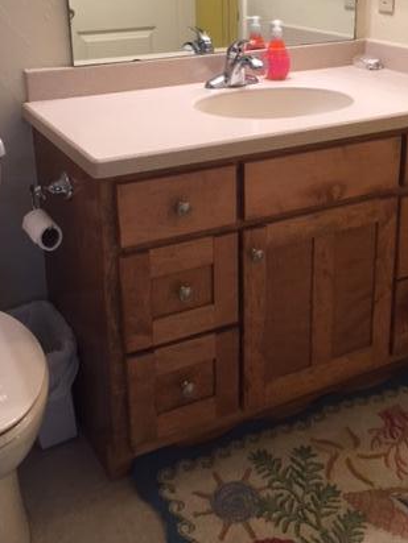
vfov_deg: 41.3
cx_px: 243
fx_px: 707
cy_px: 163
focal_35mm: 45
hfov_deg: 32.1
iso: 125
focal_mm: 4.15
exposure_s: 1/30
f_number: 2.2
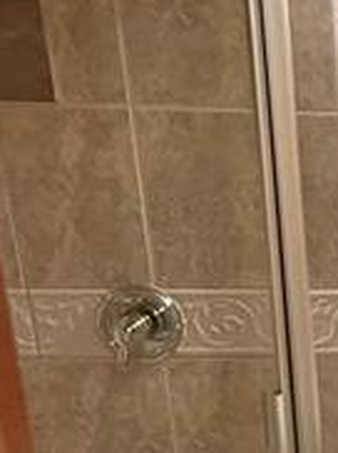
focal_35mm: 59
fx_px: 770
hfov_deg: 19.3
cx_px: 590
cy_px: 373
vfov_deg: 31.7
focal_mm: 2.22
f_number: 2.2
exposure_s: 1/60
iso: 400
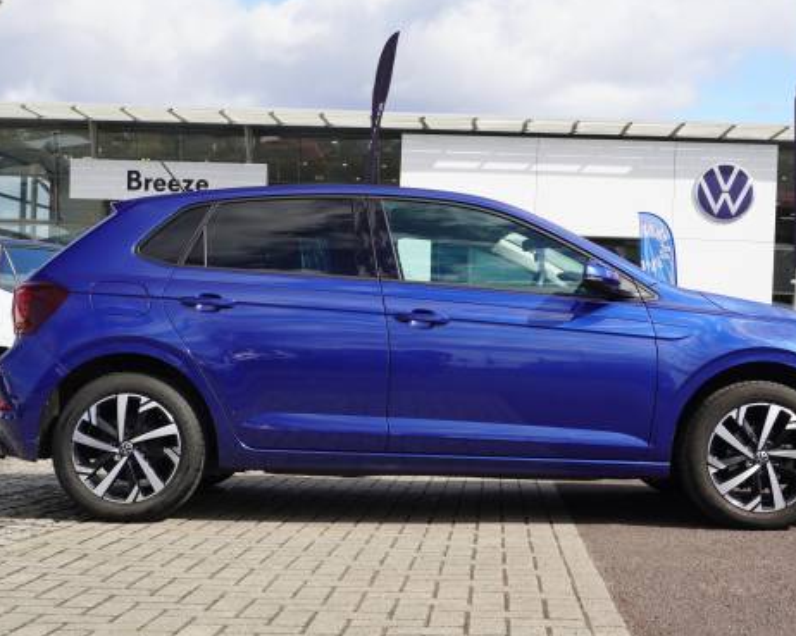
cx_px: 426
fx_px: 1240
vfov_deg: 28.8
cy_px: 331
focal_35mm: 53
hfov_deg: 35.6
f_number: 8
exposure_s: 1/100
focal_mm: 27
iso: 100
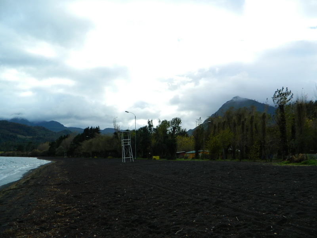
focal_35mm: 25
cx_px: 158
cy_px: 119
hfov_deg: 69.4
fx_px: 229
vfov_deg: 54.9
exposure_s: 1/640
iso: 80
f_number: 3.1
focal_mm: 4.5
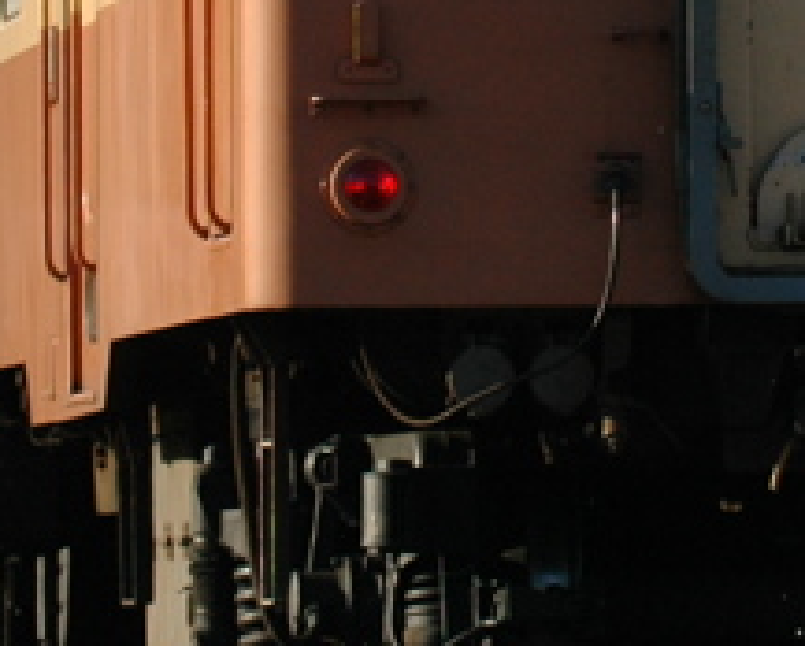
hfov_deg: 3.6
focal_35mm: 530
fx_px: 12639
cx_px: 634
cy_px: -141
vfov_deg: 2.9
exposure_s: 1/1000
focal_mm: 80
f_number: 4
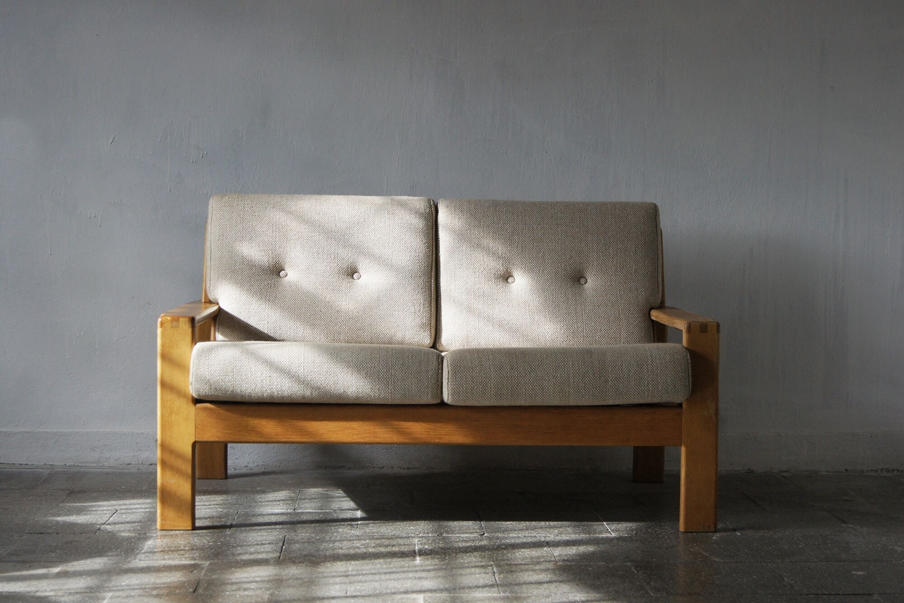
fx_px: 1506
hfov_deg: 33.4
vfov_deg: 22.6
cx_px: 452
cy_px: 302
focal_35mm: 60
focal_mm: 40
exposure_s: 1/320
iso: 400
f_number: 5.6
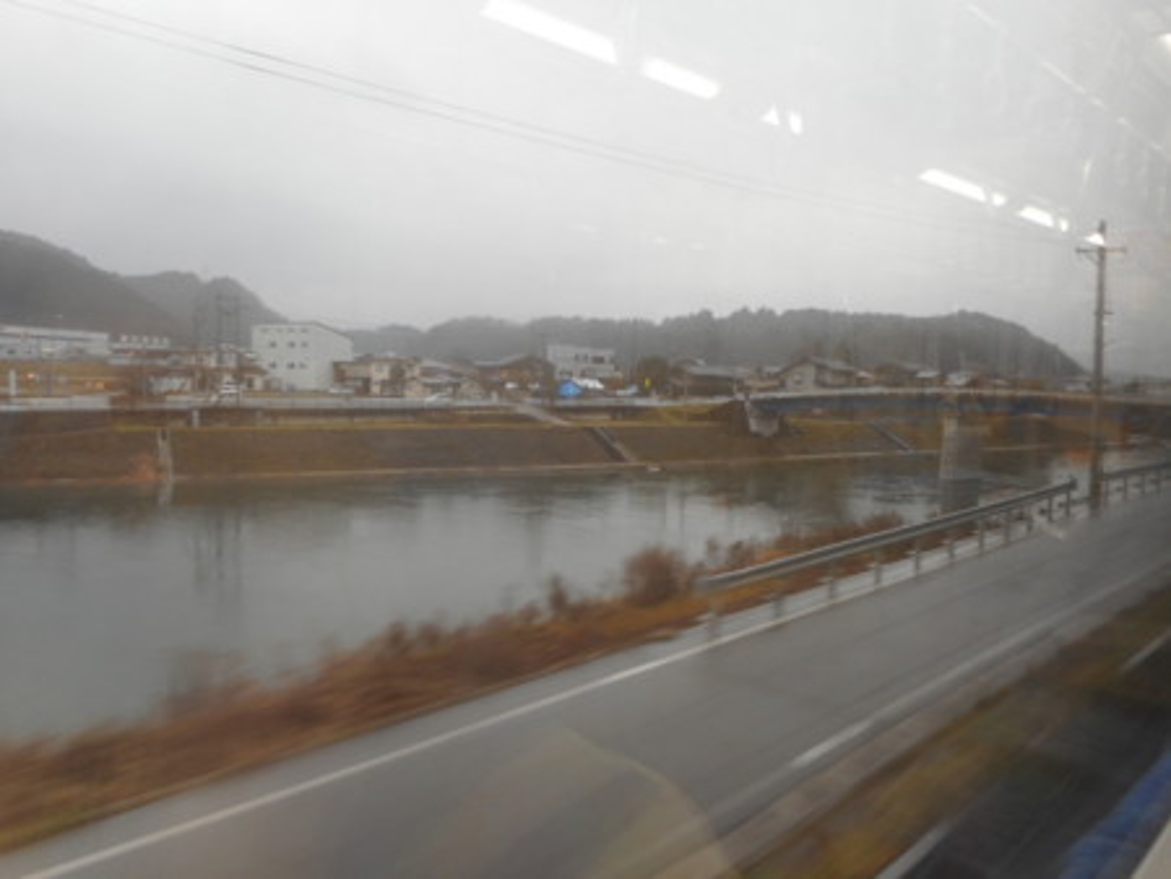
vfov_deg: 54.9
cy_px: 440
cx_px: 586
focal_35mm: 25
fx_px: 846
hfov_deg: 69.4
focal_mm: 4.5
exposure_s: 1/40
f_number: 3.7
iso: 80
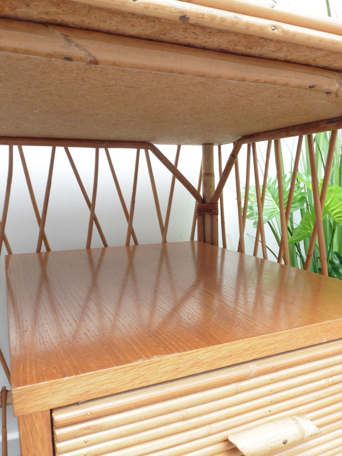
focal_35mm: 27
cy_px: 228
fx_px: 356
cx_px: 171
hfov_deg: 51.4
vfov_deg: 65.3
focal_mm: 4.8
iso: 100
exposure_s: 1/15
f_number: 7.1
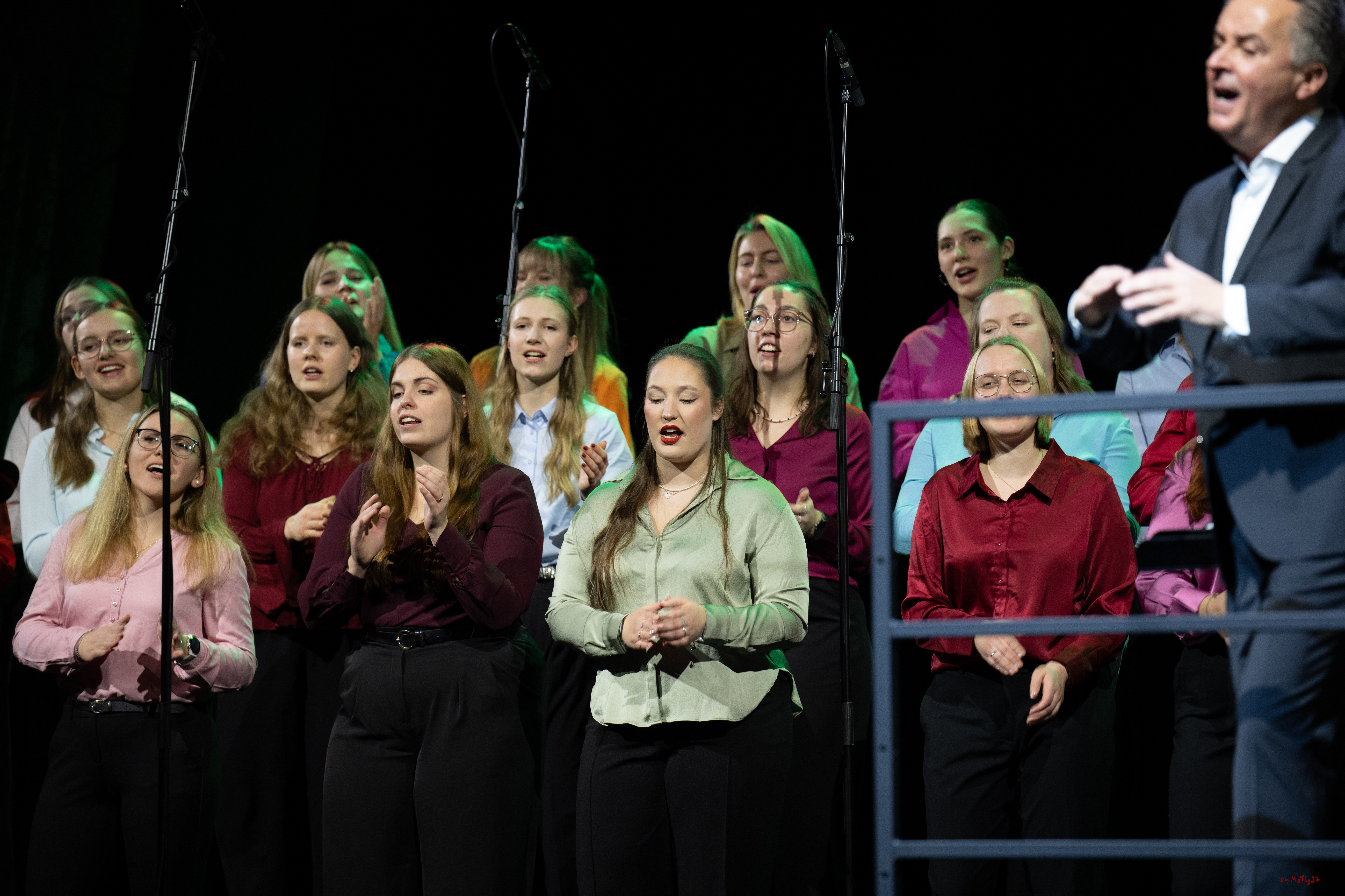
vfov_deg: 6.9
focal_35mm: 200
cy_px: 448
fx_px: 7472
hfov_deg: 10.3
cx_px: 672
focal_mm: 200
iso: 1000
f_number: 3.5
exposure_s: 1/160
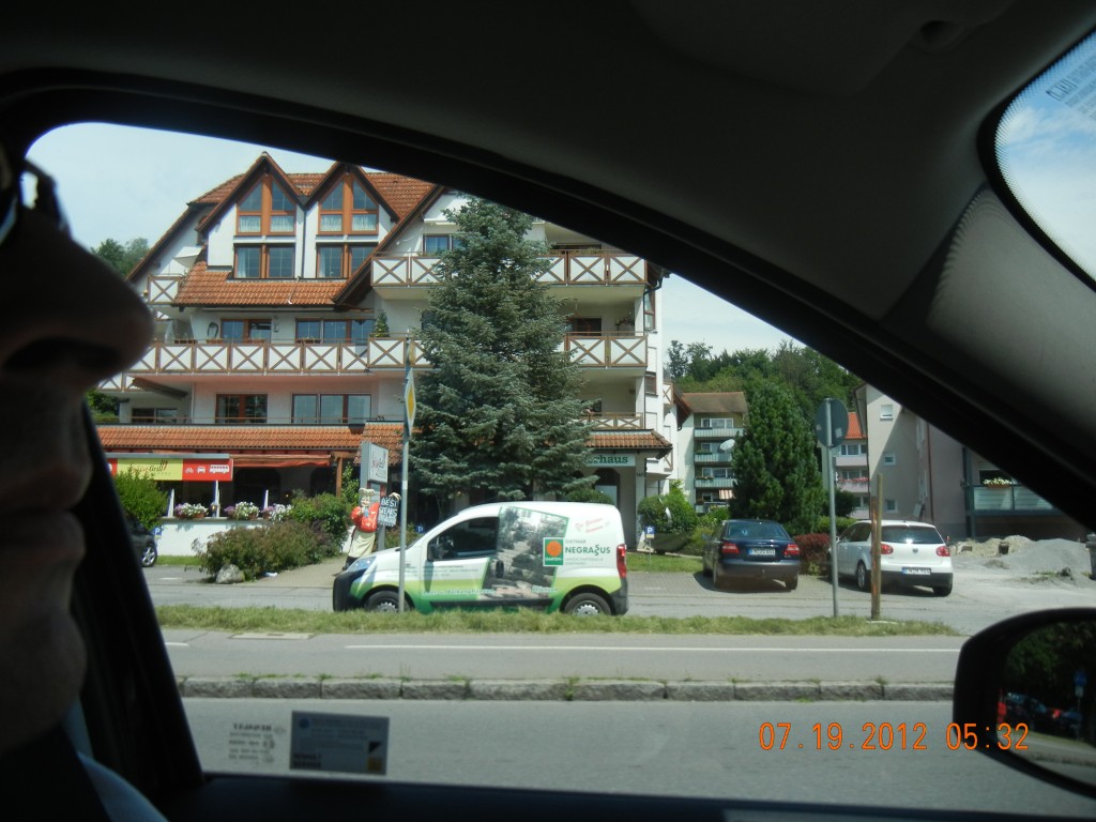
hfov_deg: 60.0
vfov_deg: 46.8
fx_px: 950
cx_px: 548
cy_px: 411
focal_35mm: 30
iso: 160
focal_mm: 5.4
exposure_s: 1/362
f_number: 7
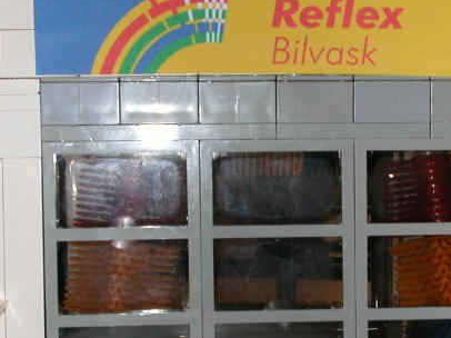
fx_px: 1315
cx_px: 293
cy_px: 229
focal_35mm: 101
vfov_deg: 14.6
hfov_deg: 19.4
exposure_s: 1/59.9
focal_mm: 9.7
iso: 100
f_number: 5.9
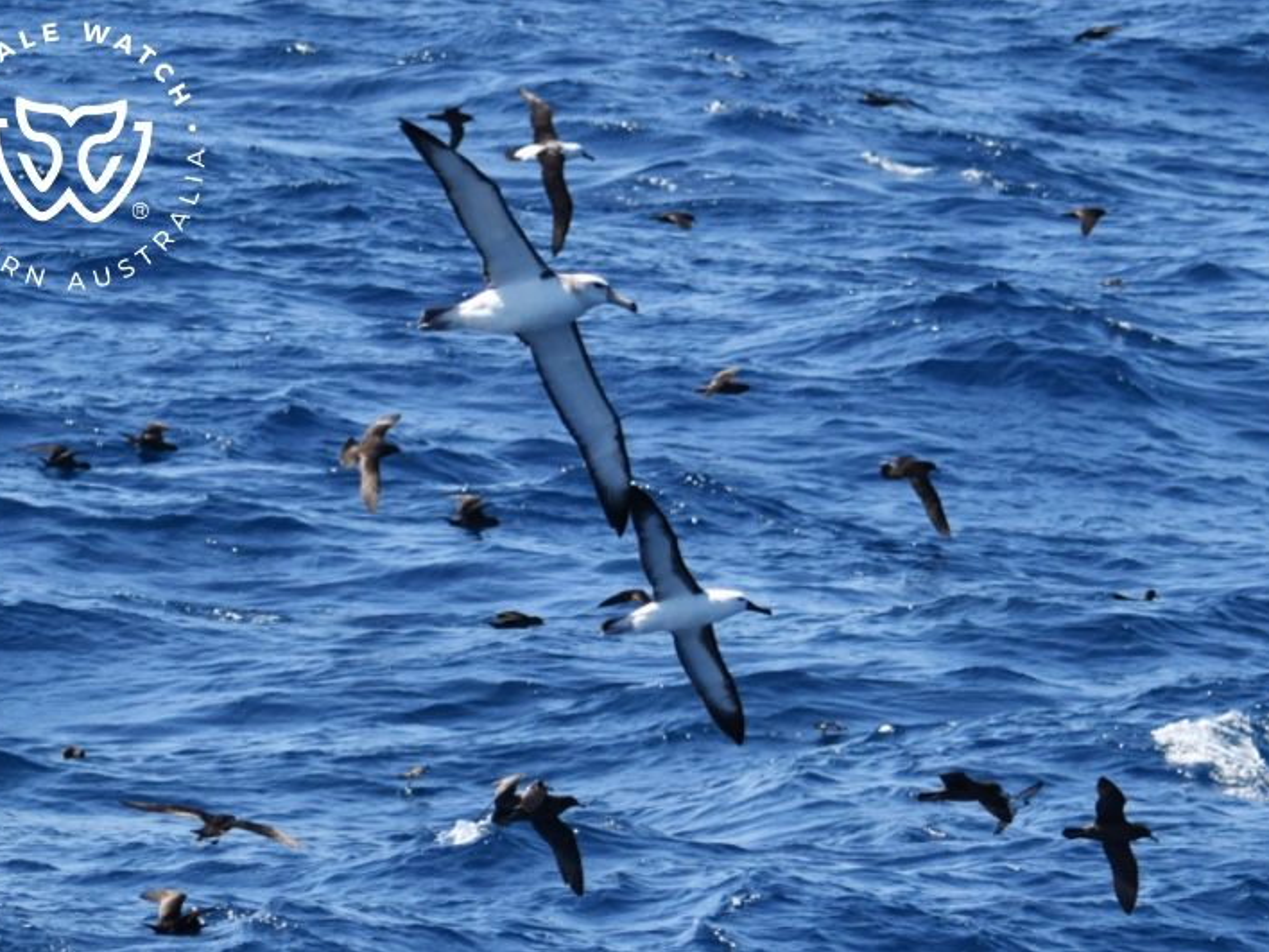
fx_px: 7369
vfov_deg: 7.4
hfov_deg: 9.8
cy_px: 476
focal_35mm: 201
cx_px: 634
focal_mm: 185
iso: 1100
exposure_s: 1/8000
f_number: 5.3
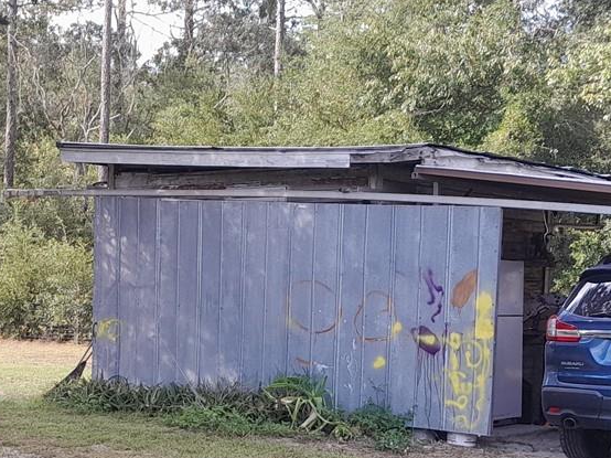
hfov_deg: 24.9
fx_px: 1376
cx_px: 197
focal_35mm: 78
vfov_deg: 18.8
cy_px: 342
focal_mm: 4
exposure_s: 1/120
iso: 40
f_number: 1.8
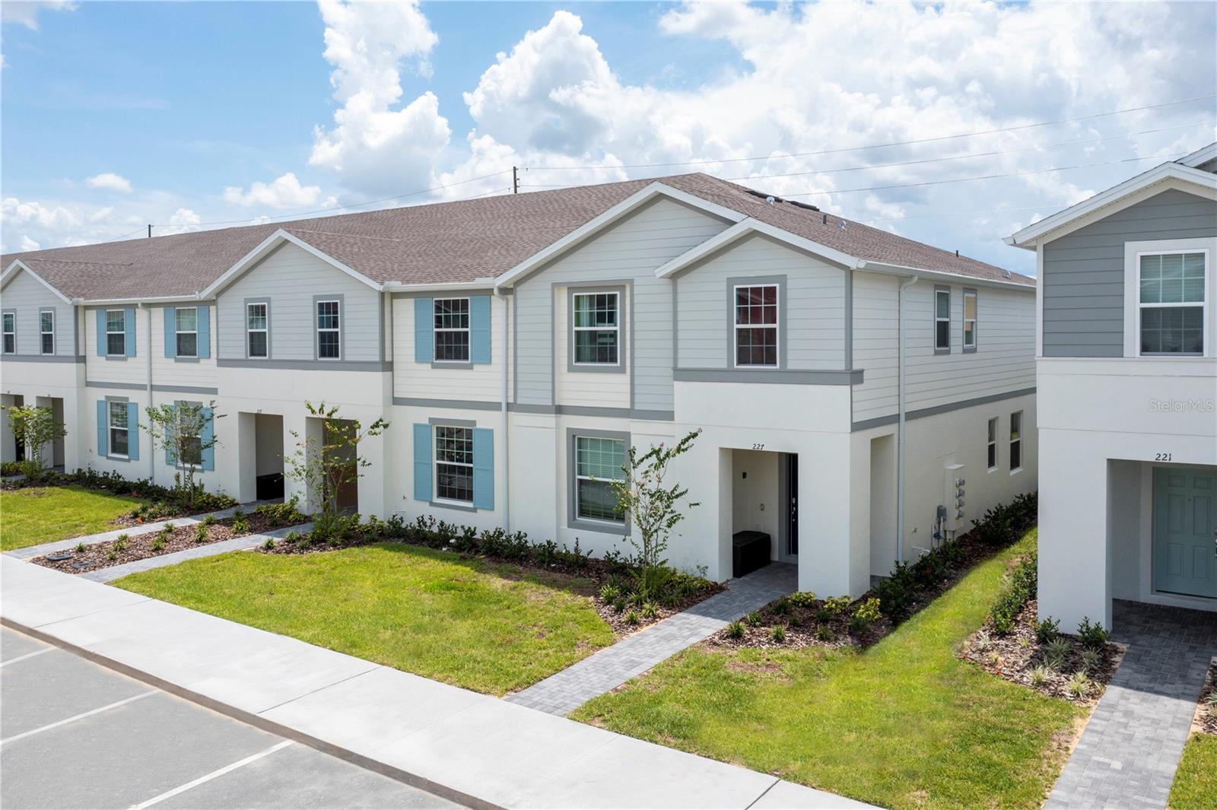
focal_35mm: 28
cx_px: 608
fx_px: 946
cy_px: 405
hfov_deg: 65.5
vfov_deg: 46.4
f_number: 5.6
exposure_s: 1/500
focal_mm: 10.26
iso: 100
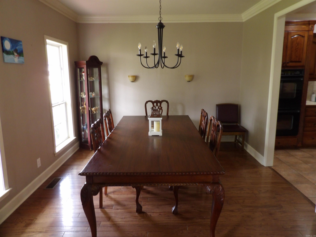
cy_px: 118
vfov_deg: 56.8
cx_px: 158
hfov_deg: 71.6
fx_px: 219
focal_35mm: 24
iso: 200
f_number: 3.2
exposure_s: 1/18
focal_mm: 4.3
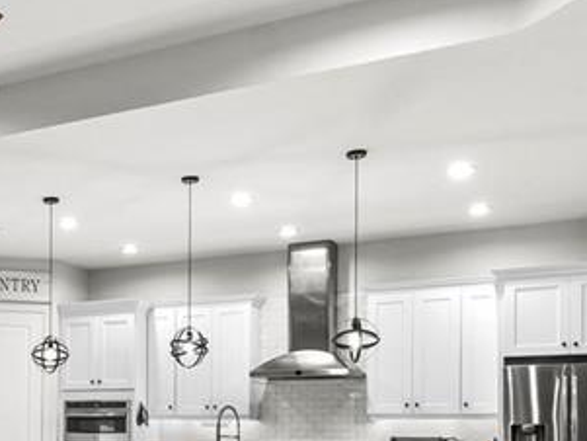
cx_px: 41
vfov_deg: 28.5
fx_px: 831
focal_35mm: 49
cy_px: 404
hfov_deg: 36.1
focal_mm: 10
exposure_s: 1/1.67
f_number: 7.1
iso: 100
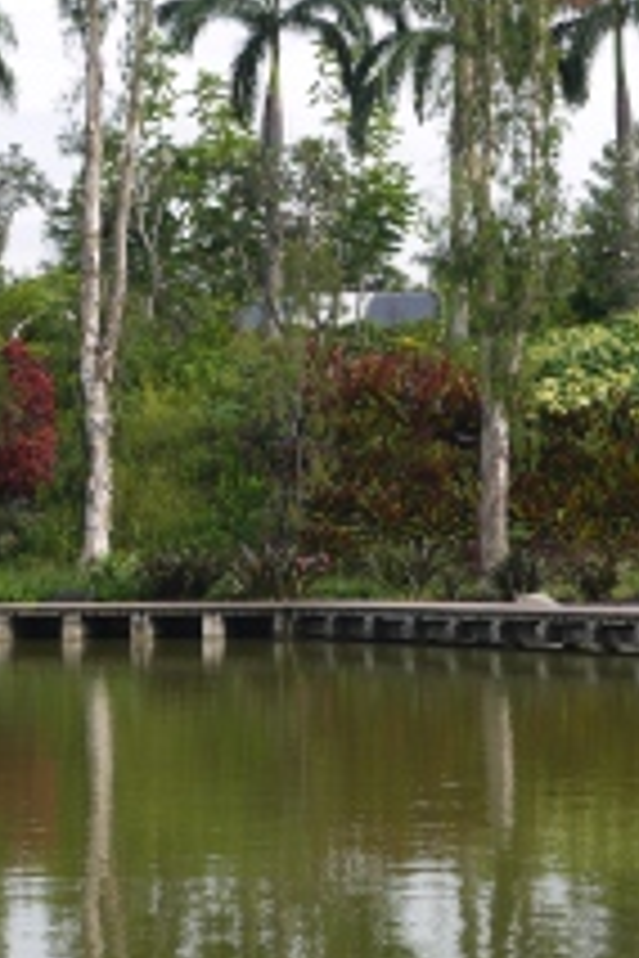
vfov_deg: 17.8
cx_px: 360
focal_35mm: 114
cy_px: 220
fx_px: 3035
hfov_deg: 12.0
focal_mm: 26
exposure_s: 1/200
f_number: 7.1
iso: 160
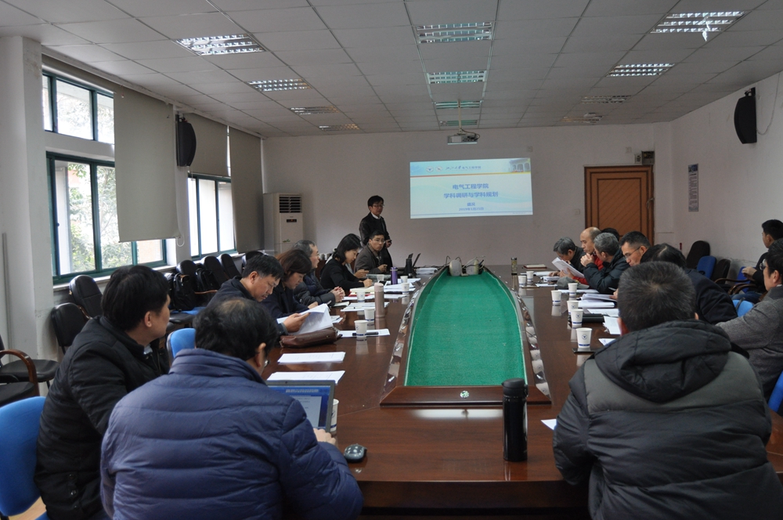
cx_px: 392
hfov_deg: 57.3
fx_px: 717
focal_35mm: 33
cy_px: 260
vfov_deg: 39.9
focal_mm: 22
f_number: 3.5
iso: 800
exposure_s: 1/100
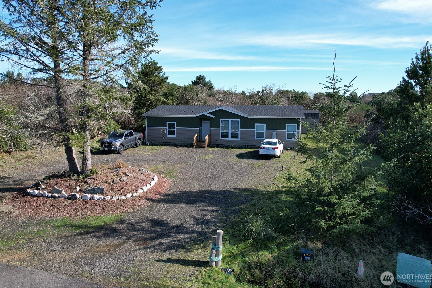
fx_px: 276
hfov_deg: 76.1
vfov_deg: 55.1
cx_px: 219
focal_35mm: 23
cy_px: 138
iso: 100
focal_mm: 8.38
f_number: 2.8
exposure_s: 1/1000
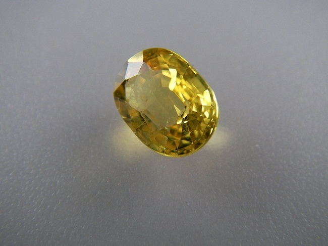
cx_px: 164
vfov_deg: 37.7
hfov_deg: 49.0
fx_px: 360
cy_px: 123
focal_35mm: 38
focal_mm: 6.3
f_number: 3.3
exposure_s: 1/18.7
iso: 100
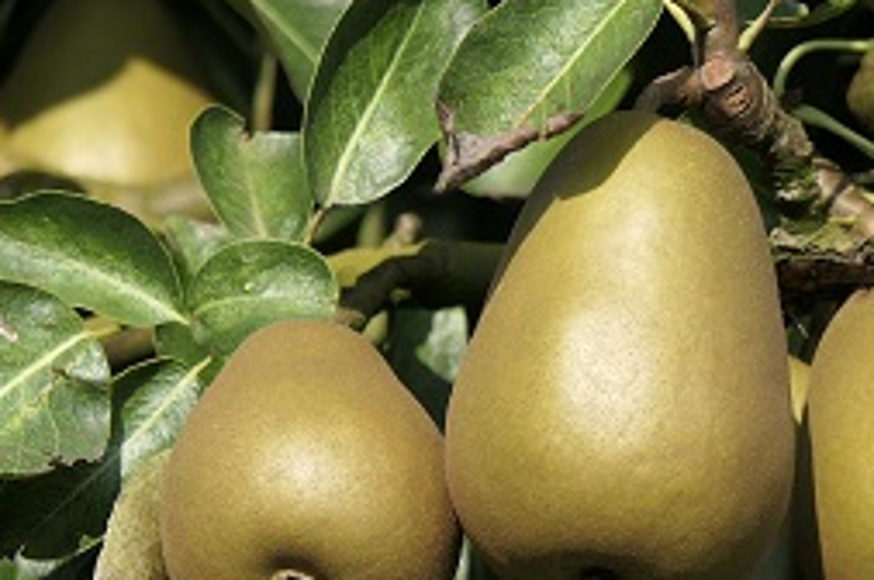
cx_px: 515
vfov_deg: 1.2
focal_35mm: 1131
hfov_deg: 1.8
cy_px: 501
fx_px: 27423
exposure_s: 1/400
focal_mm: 174.6
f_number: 4.5
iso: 125
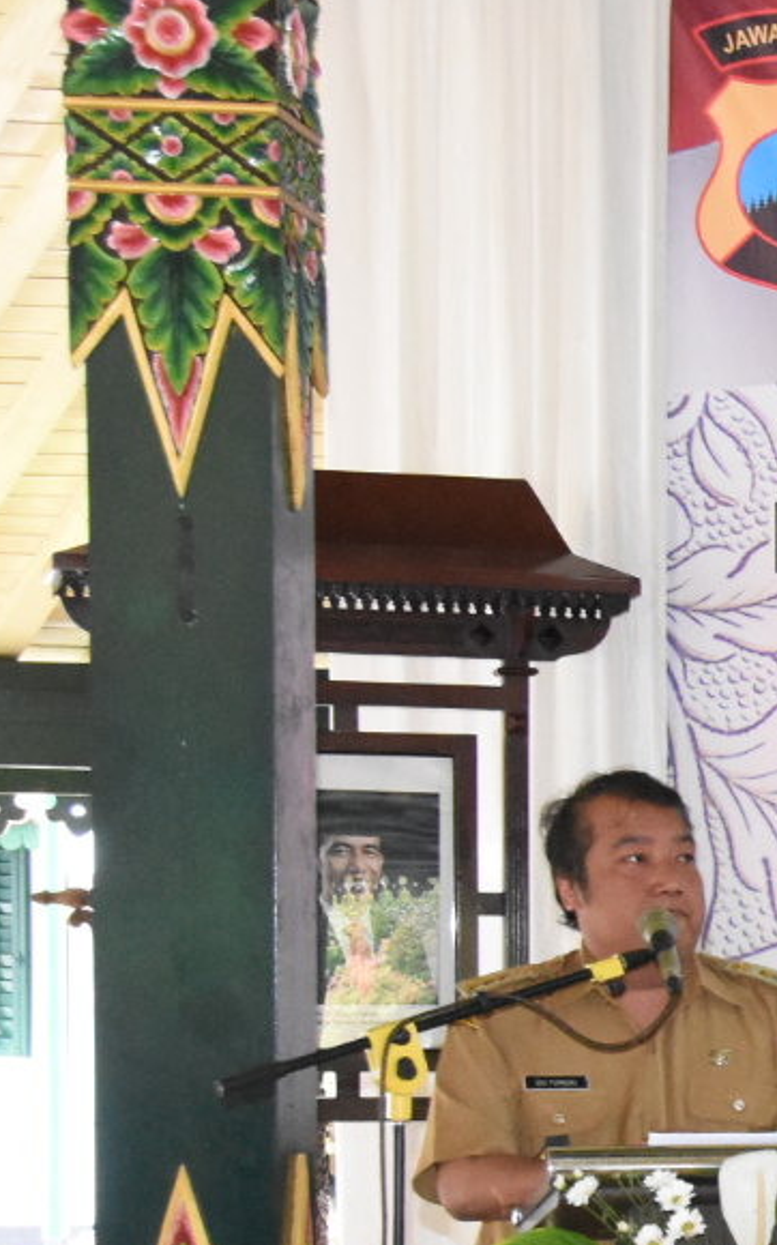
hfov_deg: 9.1
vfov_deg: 15.6
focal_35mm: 132
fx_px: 4491
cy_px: 1080
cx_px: 1694
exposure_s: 1/200
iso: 5000
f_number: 7.1
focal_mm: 31
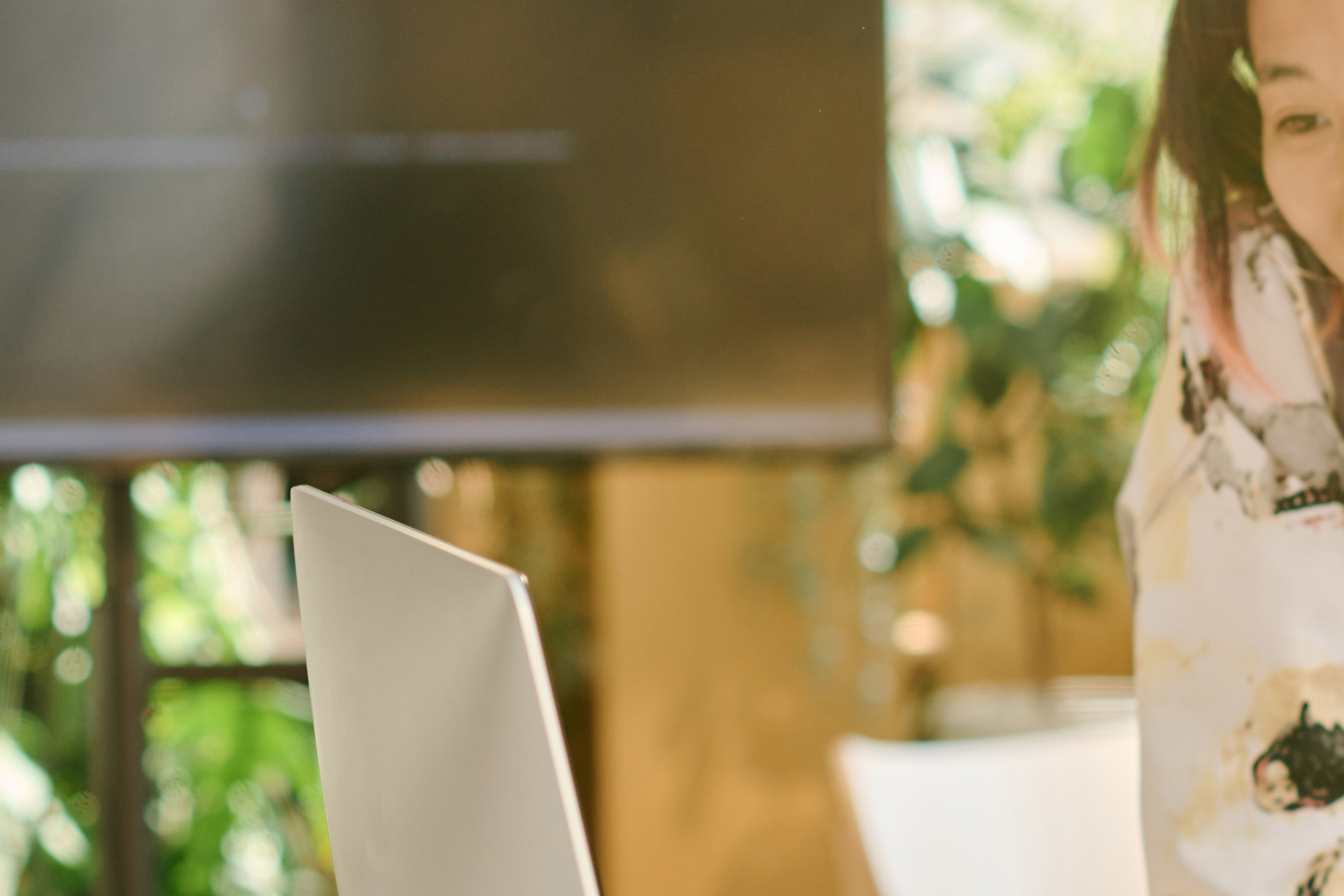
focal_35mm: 280
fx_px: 10453
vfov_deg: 4.9
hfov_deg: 7.2
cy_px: 583
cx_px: 2108
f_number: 3.5
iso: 100
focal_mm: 85
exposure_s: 1/160
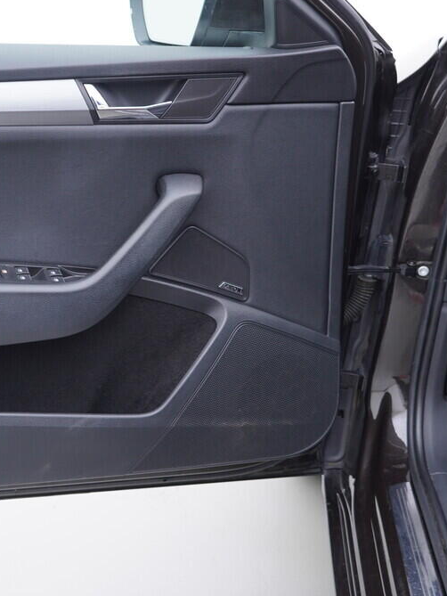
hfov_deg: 26.3
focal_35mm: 53
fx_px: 912
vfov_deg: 36.2
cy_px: 294
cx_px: 15
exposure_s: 1/40
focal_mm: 24
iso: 160
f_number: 2.8
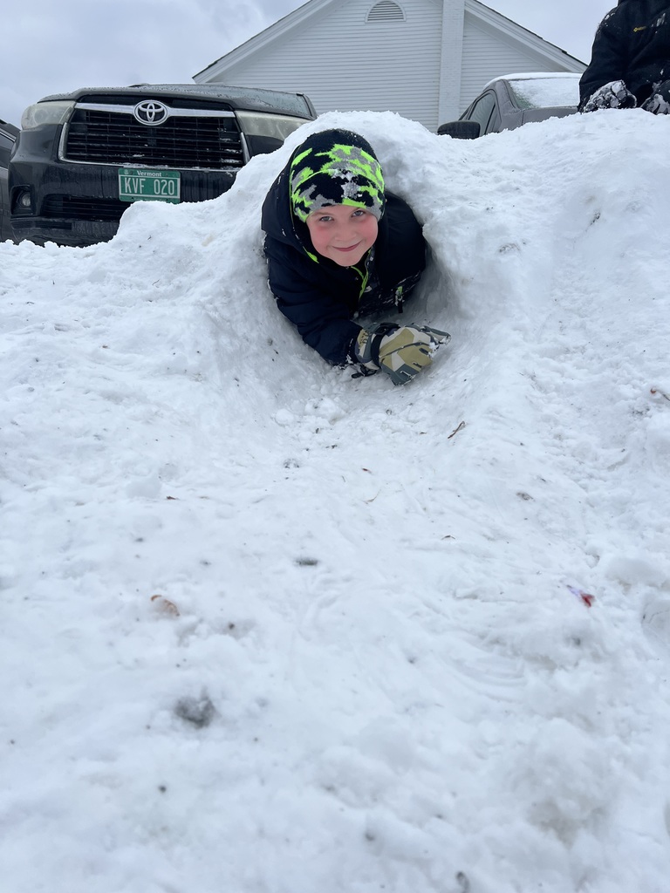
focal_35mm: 26
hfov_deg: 53.1
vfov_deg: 67.3
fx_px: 671
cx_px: 335
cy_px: 446
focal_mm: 5.7
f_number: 1.5
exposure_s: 1/4831
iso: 50
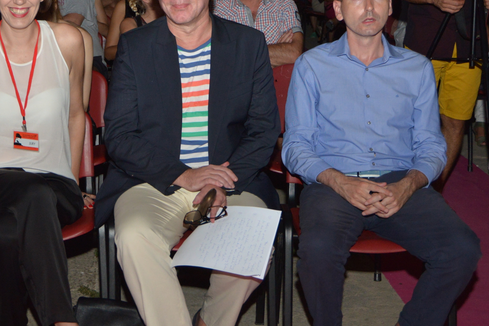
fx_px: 992
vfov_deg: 18.7
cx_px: 103
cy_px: 170
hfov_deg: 27.2
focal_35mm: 73
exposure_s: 1/100
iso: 2000
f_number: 6.3
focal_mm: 42
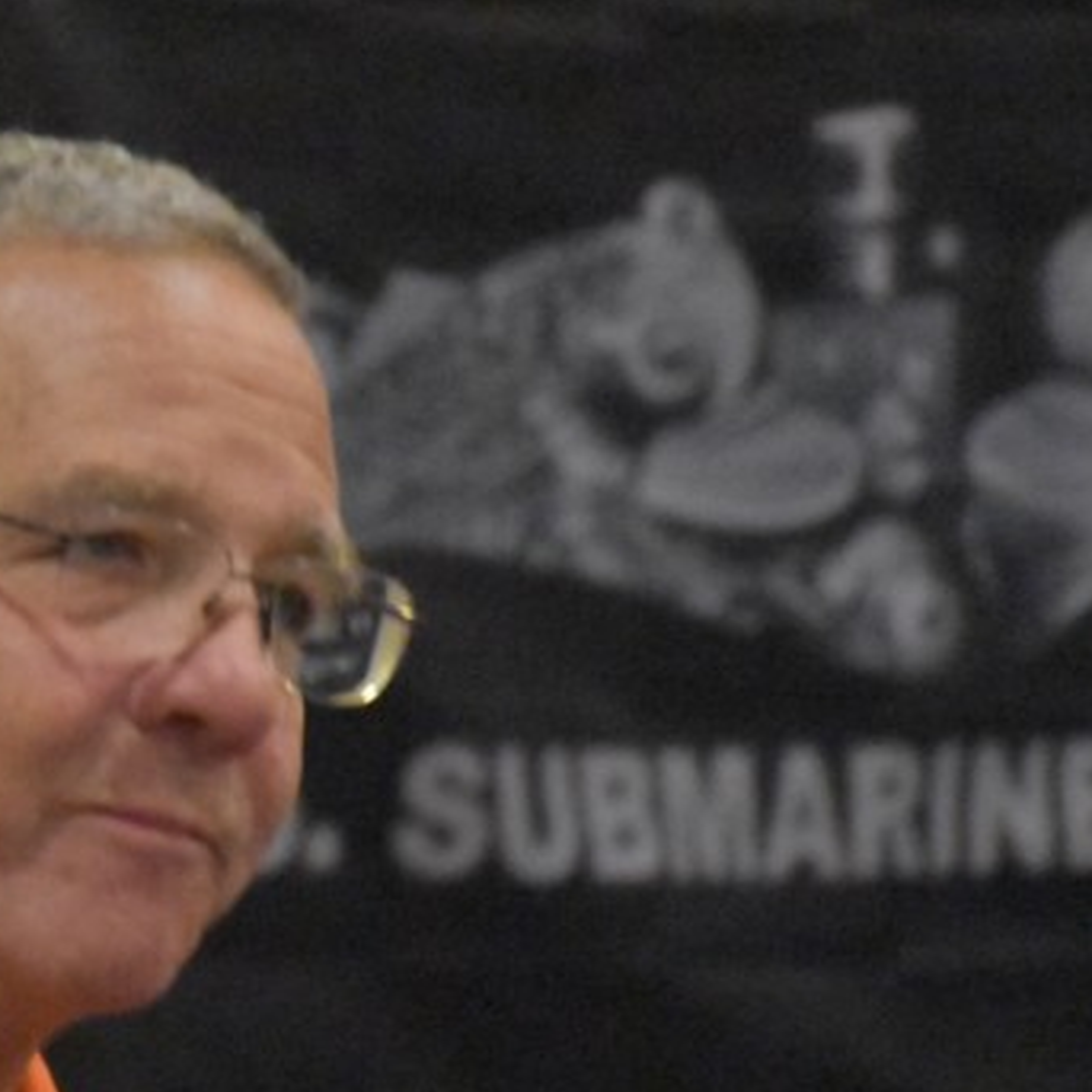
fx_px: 16112
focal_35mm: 451
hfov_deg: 3.9
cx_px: -354
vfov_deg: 3.9
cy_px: 849
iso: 12800
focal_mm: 105
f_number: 5.6
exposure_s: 1/100
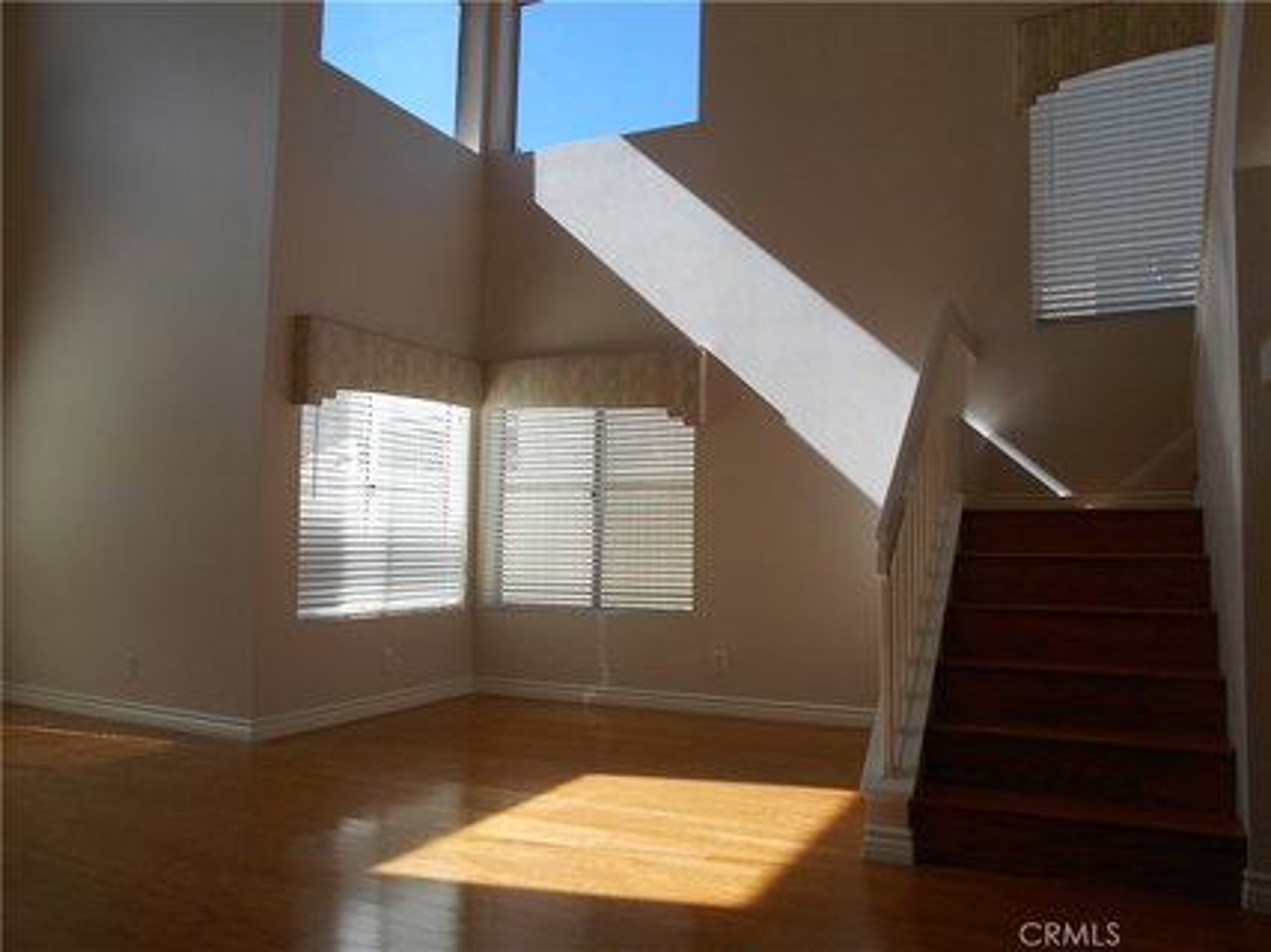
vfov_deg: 53.0
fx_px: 954
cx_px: 636
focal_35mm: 26
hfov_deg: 67.3
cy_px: 476
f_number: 3.2
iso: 80
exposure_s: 1/320
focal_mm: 4.6
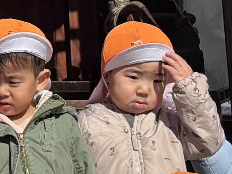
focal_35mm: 138
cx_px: -207
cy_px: 58
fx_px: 925
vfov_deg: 10.7
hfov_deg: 12.8
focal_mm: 6.76
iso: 400
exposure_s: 1/32258
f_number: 1.78
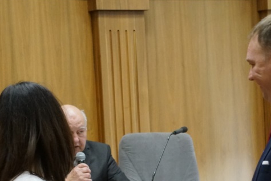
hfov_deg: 13.0
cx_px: 185
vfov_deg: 8.7
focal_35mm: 158
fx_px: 1190
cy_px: 170
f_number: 5
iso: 3200
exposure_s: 1/160
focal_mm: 50
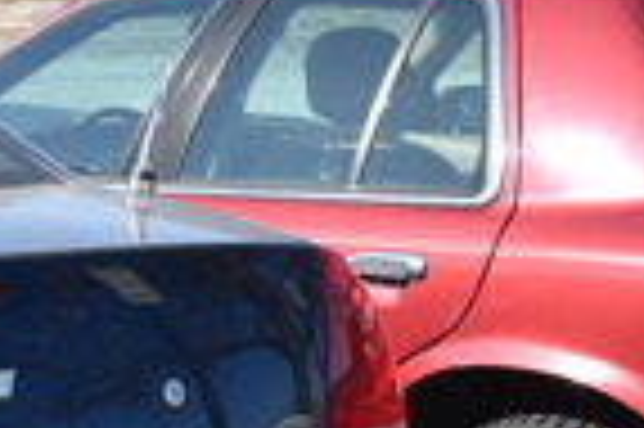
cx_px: -649
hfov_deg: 13.6
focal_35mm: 128
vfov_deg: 10.5
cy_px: 491
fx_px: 2287
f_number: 8
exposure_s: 1/250
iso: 140
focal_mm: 20
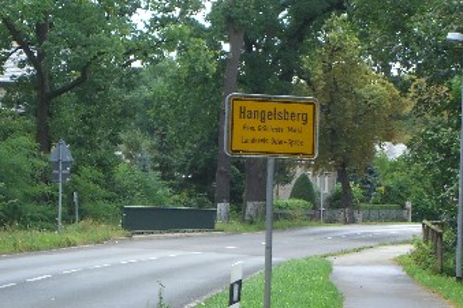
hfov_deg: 10.1
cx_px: 192
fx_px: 2623
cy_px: 194
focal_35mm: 204
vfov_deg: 6.7
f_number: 5.1
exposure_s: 1/100
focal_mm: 23.7
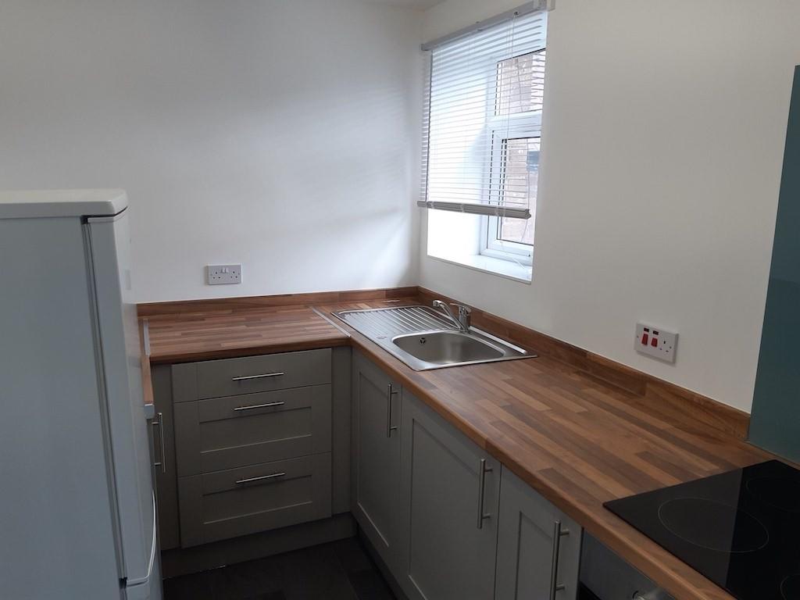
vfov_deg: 53.1
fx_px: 601
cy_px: 300
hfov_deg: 67.3
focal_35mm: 26
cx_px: 400
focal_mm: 3.92
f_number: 1.7
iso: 40
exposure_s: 1/123
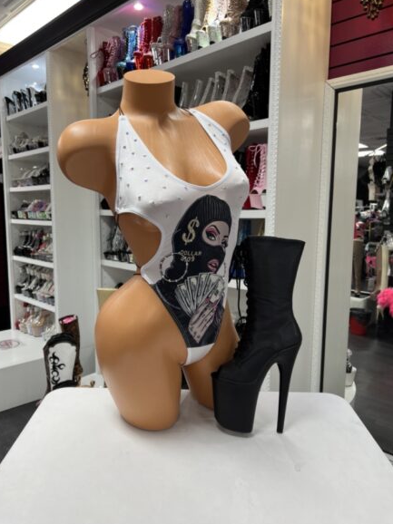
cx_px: 192
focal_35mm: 27
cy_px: 266
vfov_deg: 65.3
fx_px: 409
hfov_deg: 51.3
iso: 64
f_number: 1.5
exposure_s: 1/60
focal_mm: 5.7
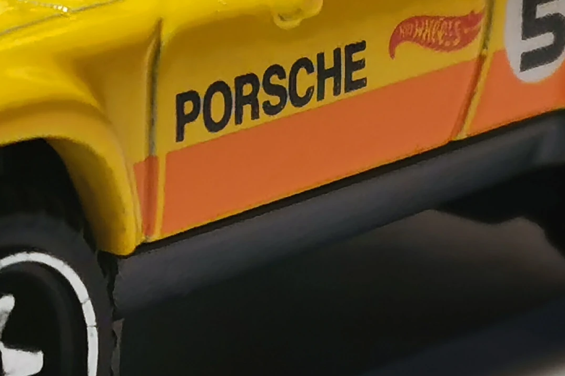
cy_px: 59
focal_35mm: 290
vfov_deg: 4.7
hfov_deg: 7.1
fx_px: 4550
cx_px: 42
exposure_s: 1/100
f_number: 1.8
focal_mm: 5.58
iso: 50
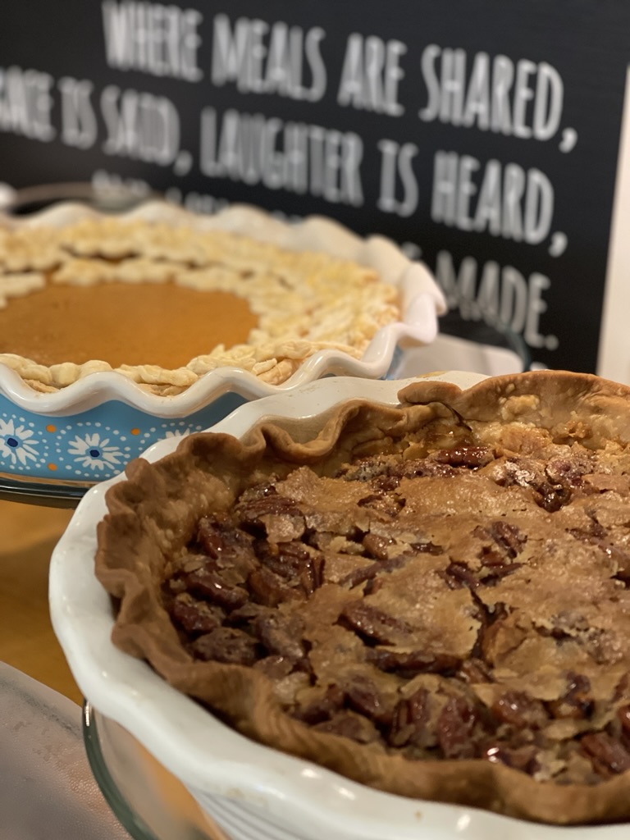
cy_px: 420
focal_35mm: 64
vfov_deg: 30.3
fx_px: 1553
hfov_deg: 22.9
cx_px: 315
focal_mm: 7.5
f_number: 2.2
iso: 200
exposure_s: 1/40
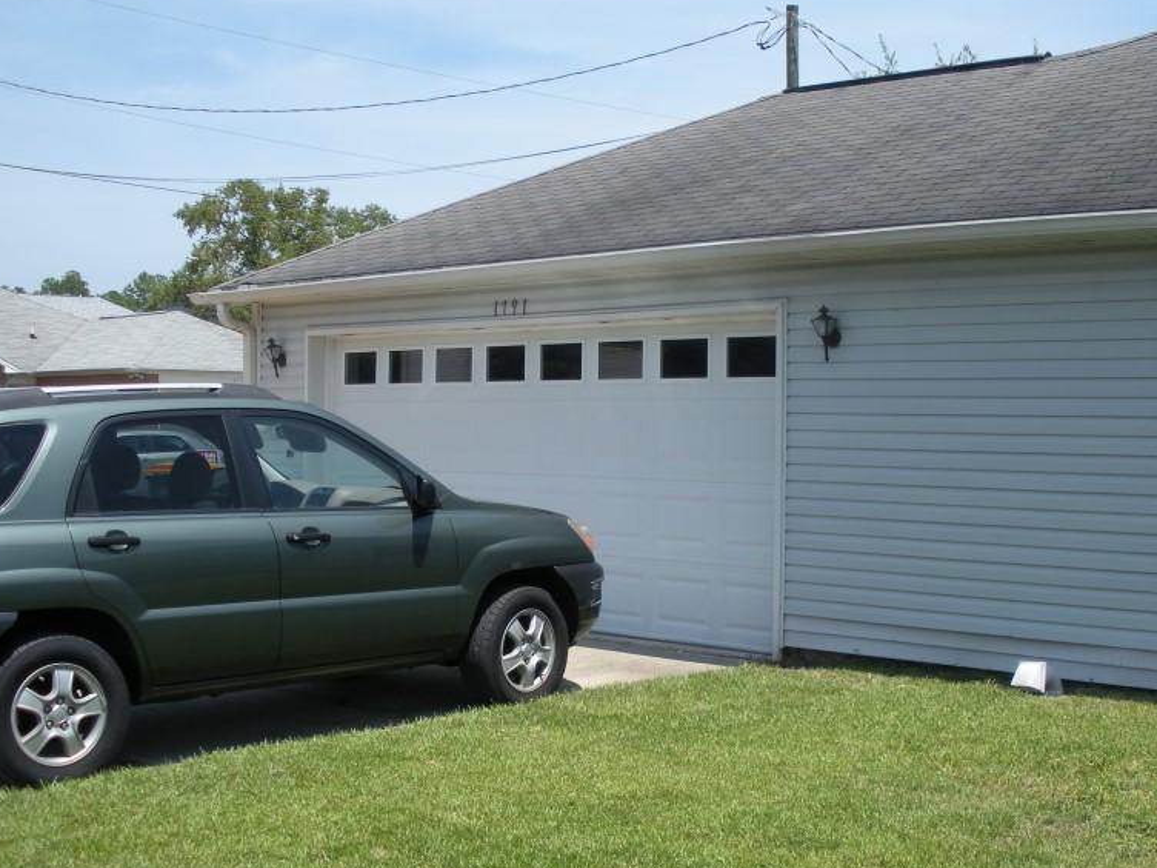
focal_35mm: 49
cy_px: 494
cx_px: 739
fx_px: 1638
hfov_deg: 38.6
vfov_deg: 29.6
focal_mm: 6.3
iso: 64
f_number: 3.5
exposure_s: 1/546
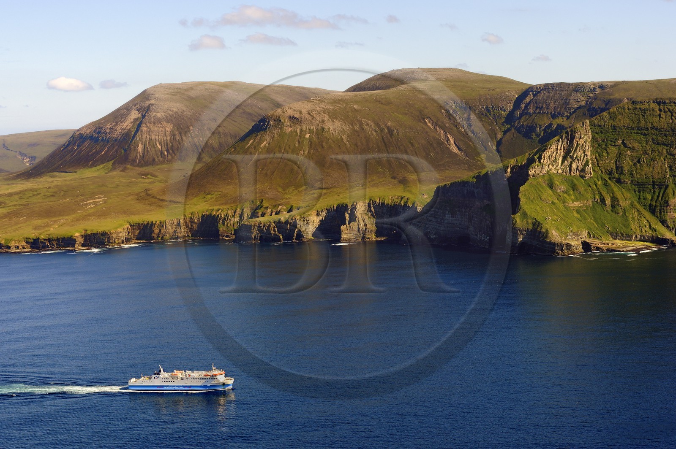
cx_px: 338
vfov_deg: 19.4
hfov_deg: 28.9
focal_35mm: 70
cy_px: 224
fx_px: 1313
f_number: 6.3
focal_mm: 70
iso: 400
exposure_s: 1/800
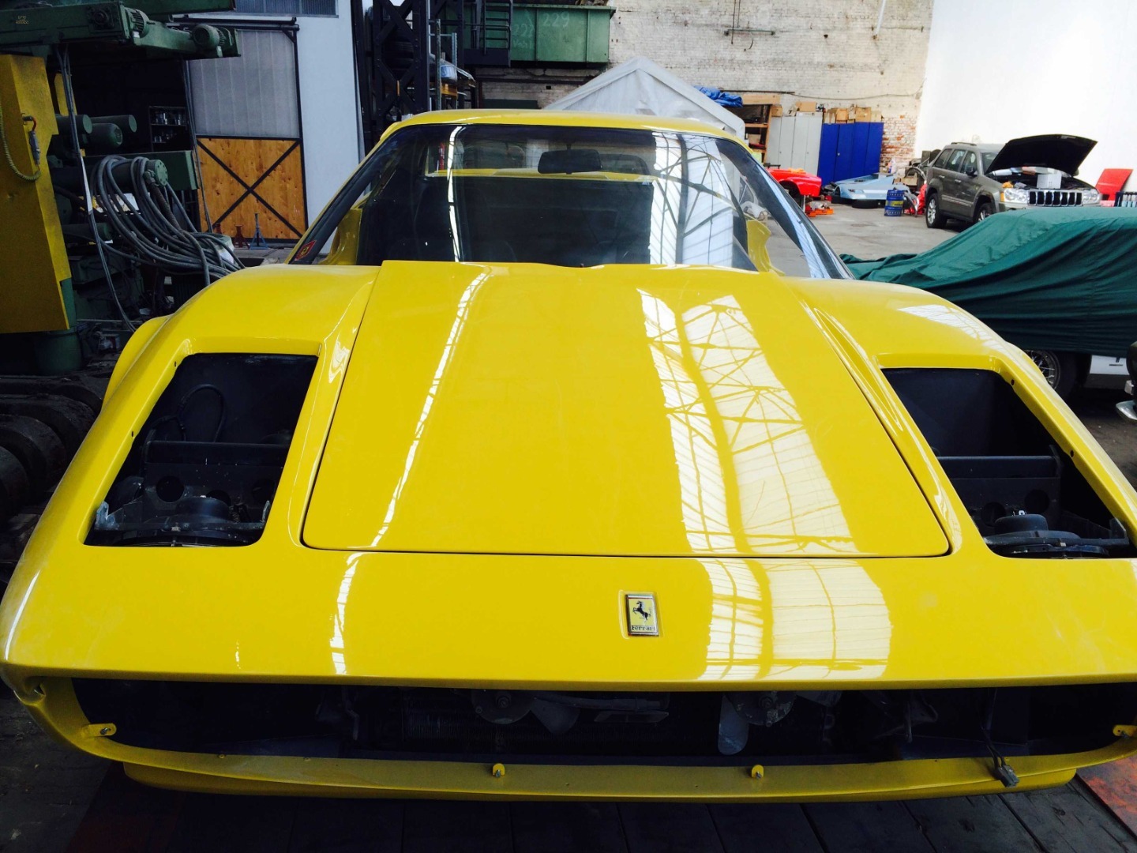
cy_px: 426
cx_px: 568
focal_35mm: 29
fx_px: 953
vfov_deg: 48.2
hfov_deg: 61.7
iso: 32
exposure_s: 1/146
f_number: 2.2
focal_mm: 4.15
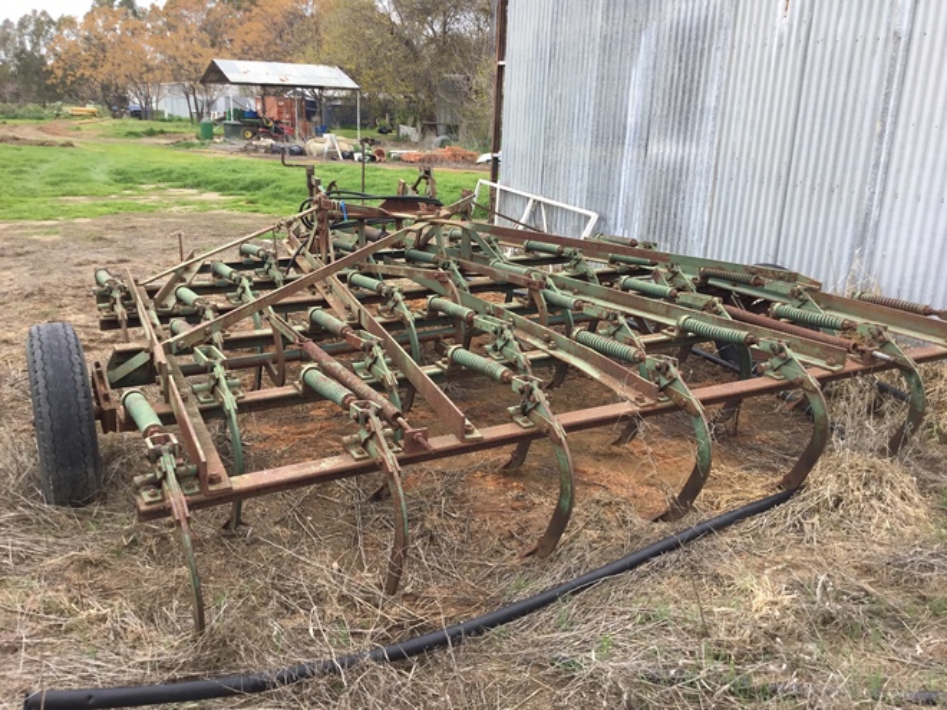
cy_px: 355
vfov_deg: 45.4
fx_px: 848
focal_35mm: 31
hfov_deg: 58.4
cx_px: 474
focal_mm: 3.3
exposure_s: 1/312
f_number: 2.4
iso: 25
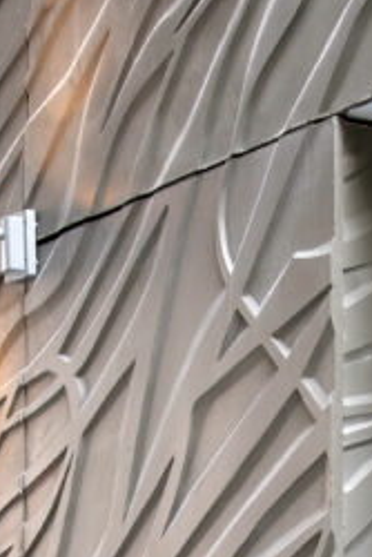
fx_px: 2089
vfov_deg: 14.9
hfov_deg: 10.1
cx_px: 418
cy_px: 579
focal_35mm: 135
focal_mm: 22
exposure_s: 1
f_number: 18
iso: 200
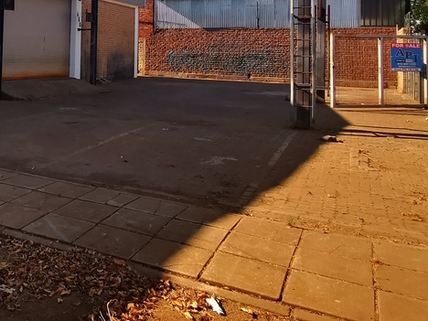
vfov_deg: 33.4
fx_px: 507
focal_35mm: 41
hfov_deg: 41.3
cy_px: 37
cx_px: 26
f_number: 2.2
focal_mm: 2.35
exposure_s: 1/617
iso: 50
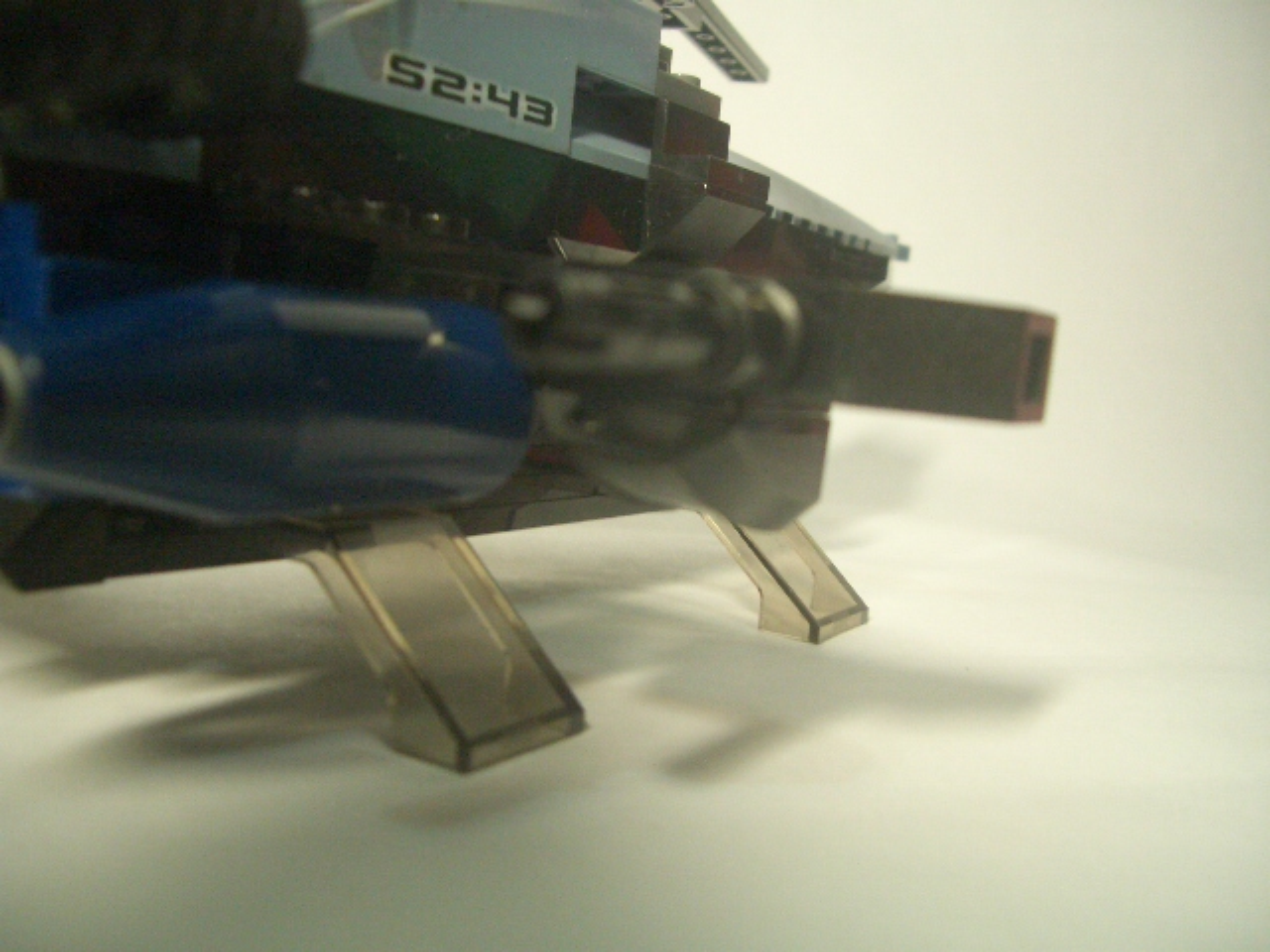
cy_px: 476
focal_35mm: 35
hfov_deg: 52.6
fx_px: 1284
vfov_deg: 40.7
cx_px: 635
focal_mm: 5.8
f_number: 2.6
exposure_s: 1/30
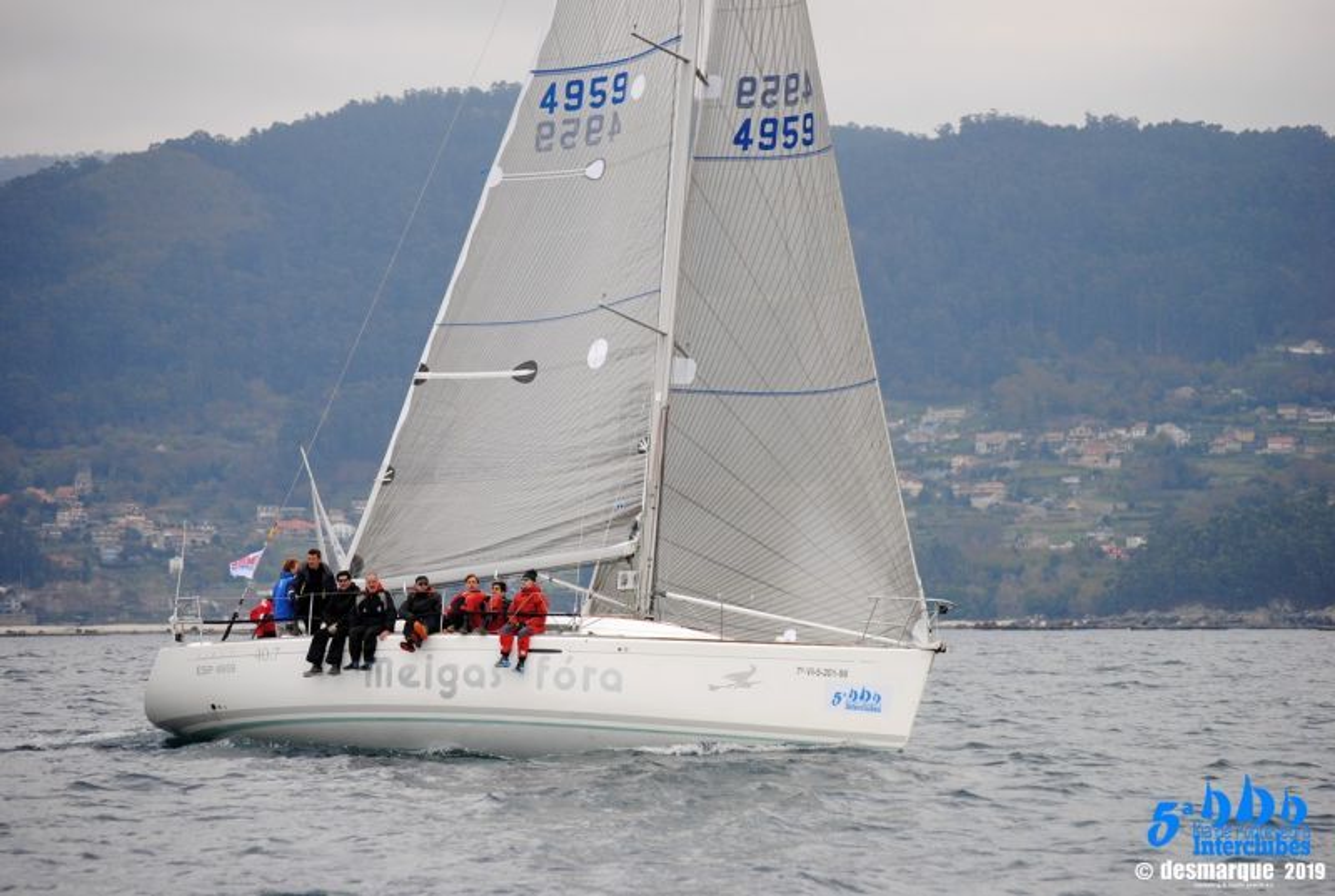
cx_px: 668
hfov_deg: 13.0
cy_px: 448
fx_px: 5853
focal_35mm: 158
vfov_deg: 8.8
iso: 200
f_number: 5
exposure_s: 1/400
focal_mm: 105
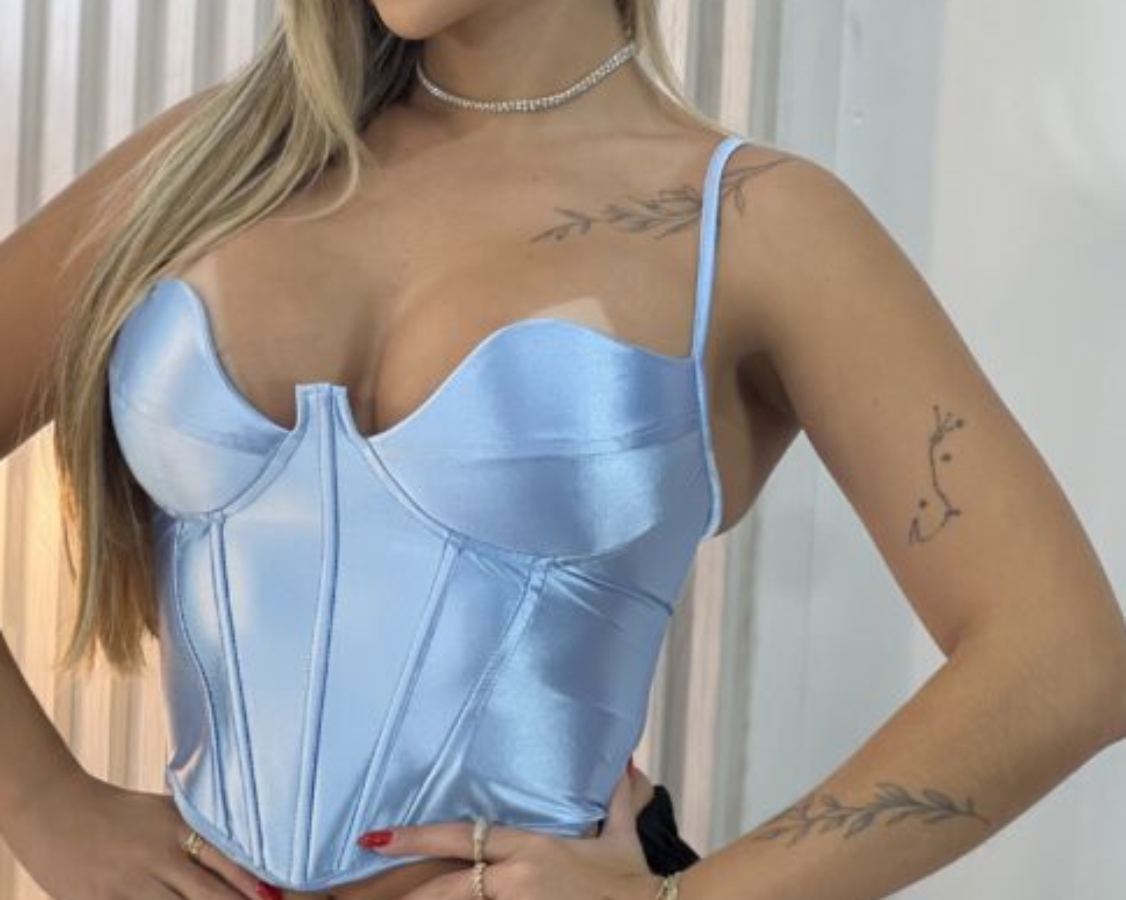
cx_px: 437
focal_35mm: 145
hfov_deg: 13.3
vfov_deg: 10.6
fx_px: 4831
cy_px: 548
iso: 80
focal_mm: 9
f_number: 2.8
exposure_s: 1/120
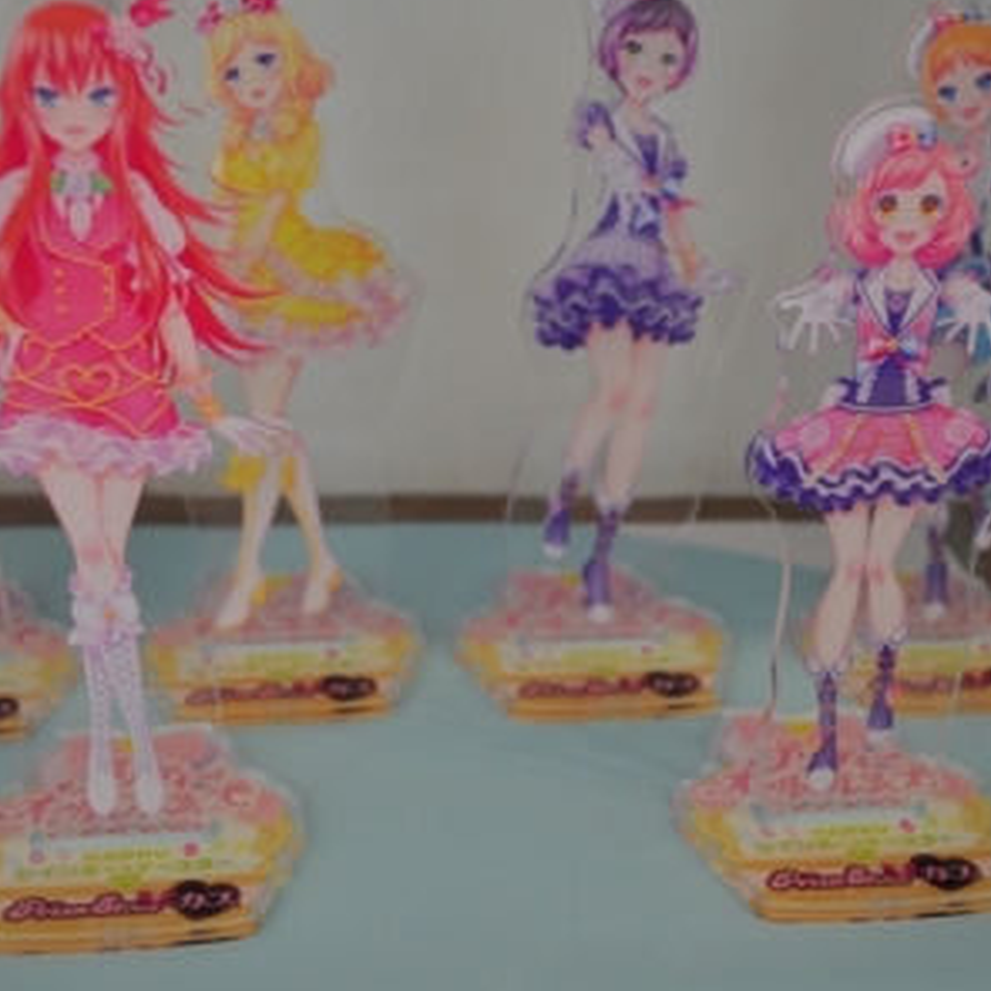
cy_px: 437
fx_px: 1717
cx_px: 507
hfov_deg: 32.2
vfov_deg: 32.2
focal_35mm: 53
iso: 720
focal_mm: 24
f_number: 4
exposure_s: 1/60
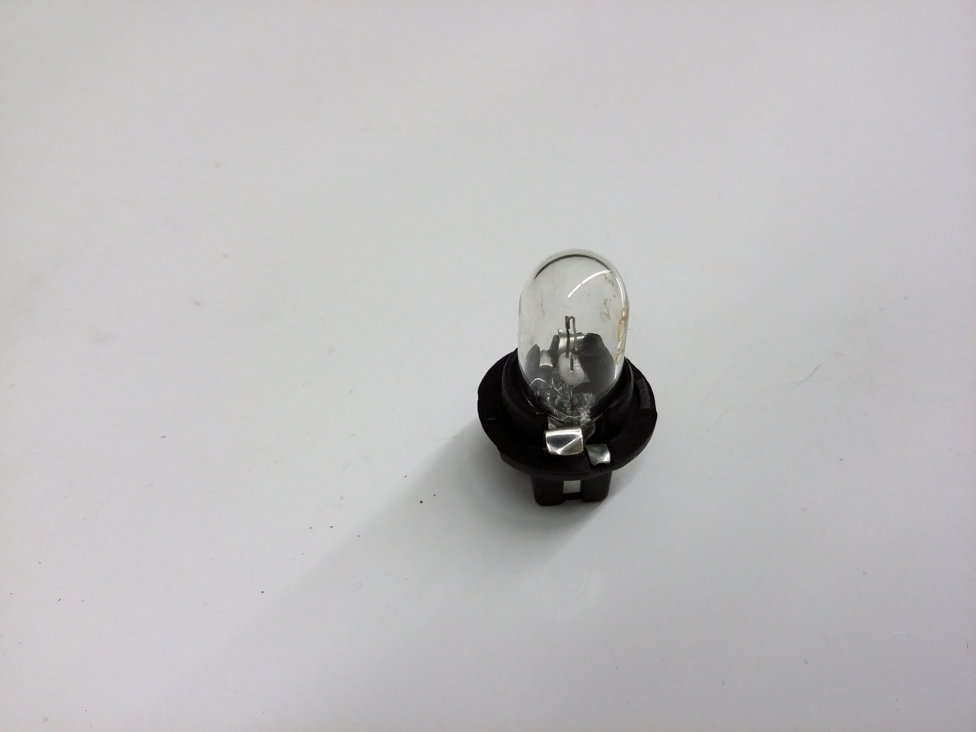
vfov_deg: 44.2
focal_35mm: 32
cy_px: 366
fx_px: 902
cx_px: 488
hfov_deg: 56.8
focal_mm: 3.4
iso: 160
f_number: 2.4
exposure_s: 1/24
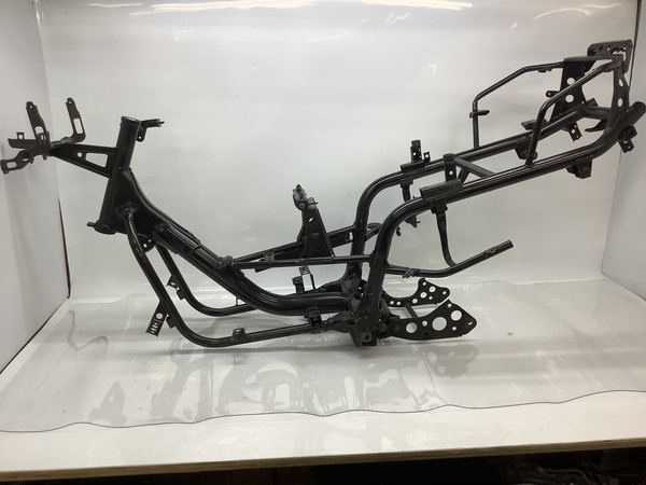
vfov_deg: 45.4
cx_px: 323
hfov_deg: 58.4
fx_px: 579
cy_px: 242
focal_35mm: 31
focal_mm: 3.3
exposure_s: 1/120
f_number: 2.4
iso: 40
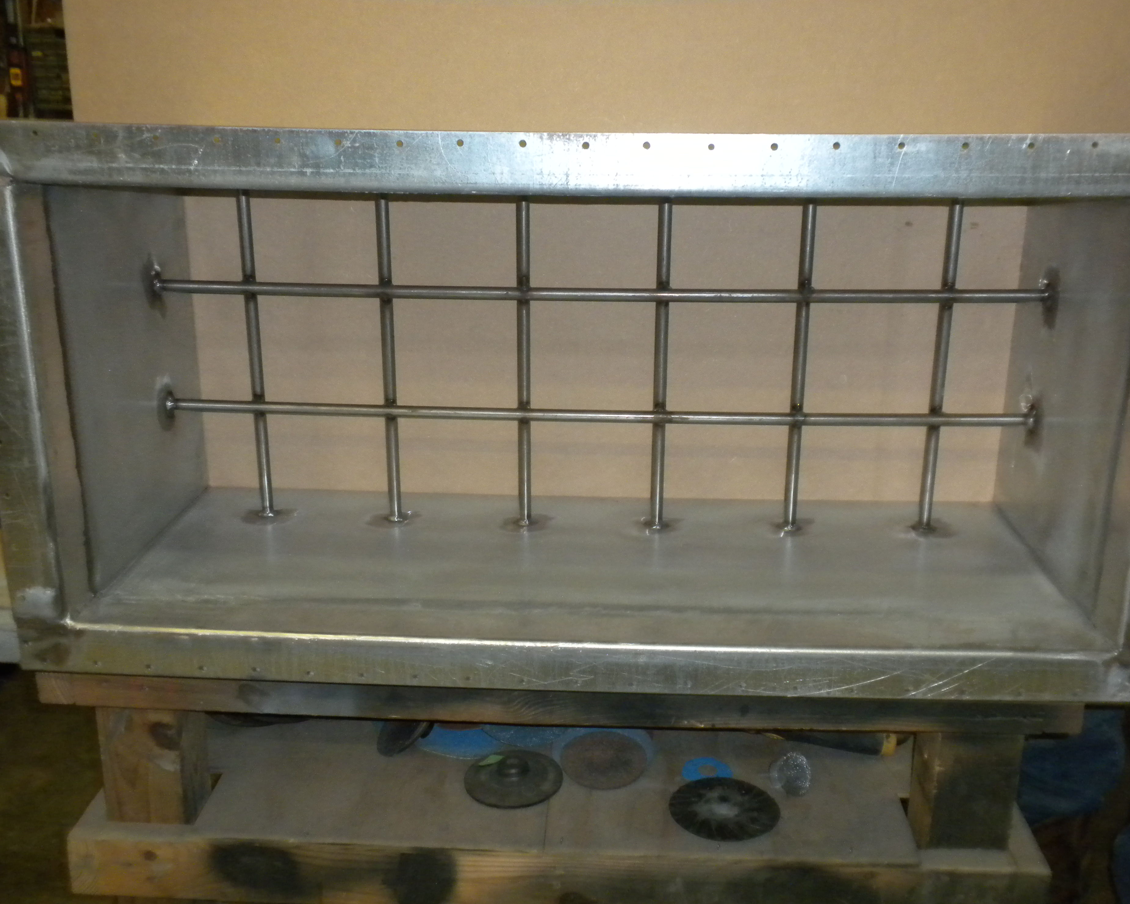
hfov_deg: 46.8
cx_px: 567
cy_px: 456
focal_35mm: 39
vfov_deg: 38.2
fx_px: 1304
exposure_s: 1/30
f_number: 3.5
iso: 400
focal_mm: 6.6
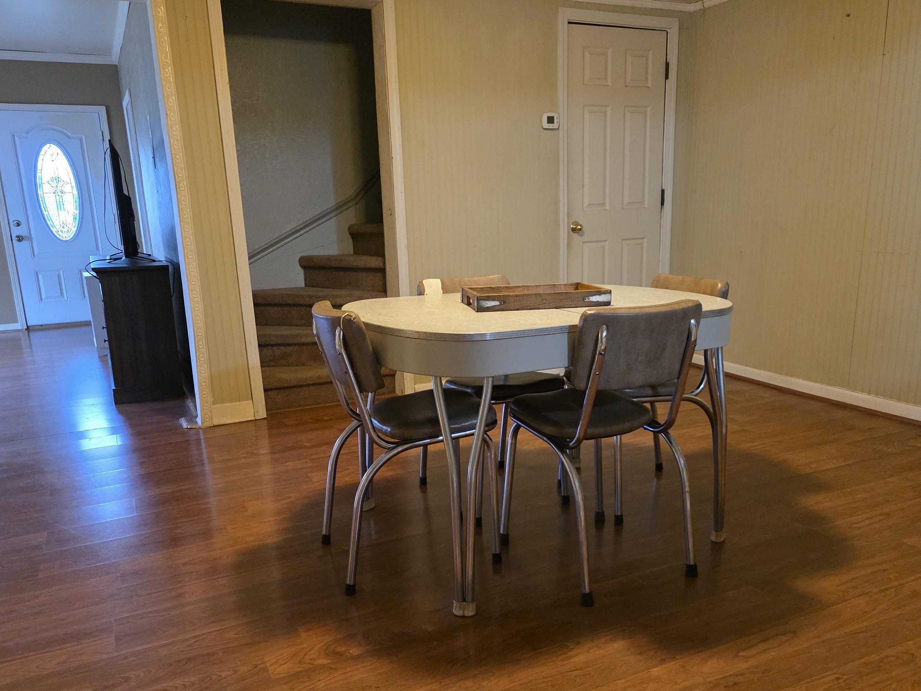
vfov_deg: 49.6
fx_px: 745
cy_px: 389
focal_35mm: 28
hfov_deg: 63.4
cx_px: 491
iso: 1600
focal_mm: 6.3
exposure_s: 1/120
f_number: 1.7
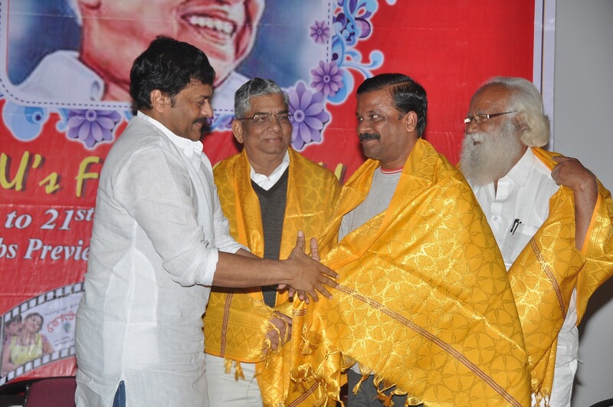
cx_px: 306
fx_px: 1581
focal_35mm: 93
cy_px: 204
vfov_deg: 14.7
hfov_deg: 21.9
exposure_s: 1/125
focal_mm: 62
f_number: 5
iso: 250
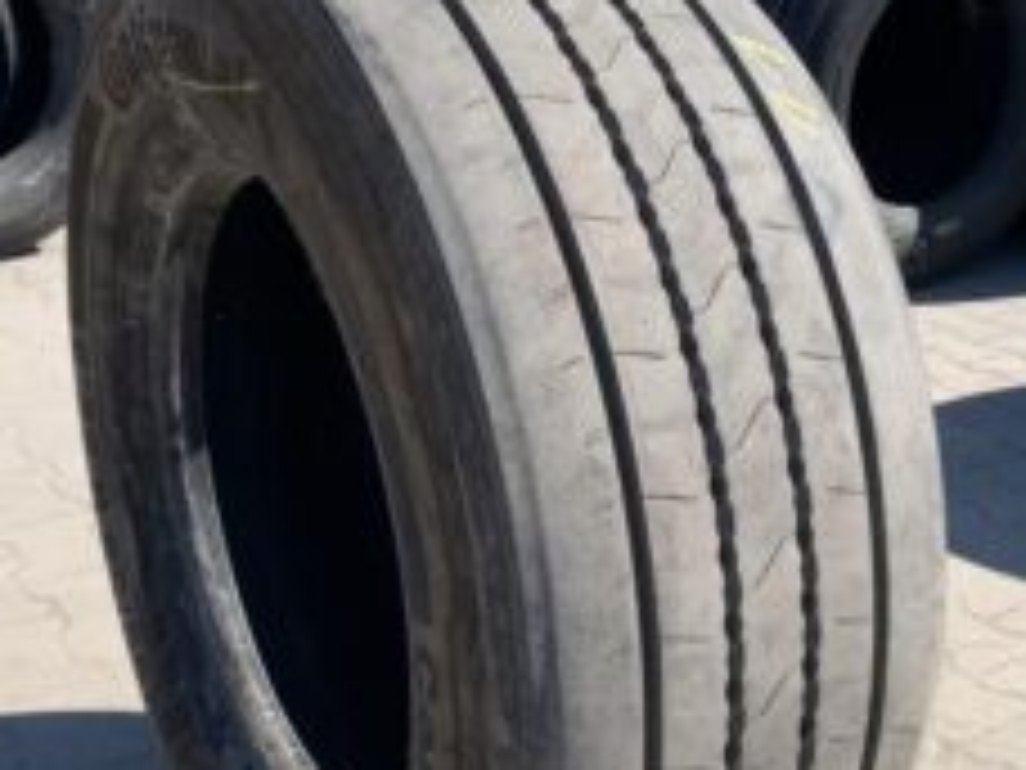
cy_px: 471
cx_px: 608
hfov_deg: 38.8
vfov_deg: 29.6
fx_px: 1452
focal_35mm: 49
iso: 25
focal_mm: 4.25
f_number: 1.8
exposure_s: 1/1190
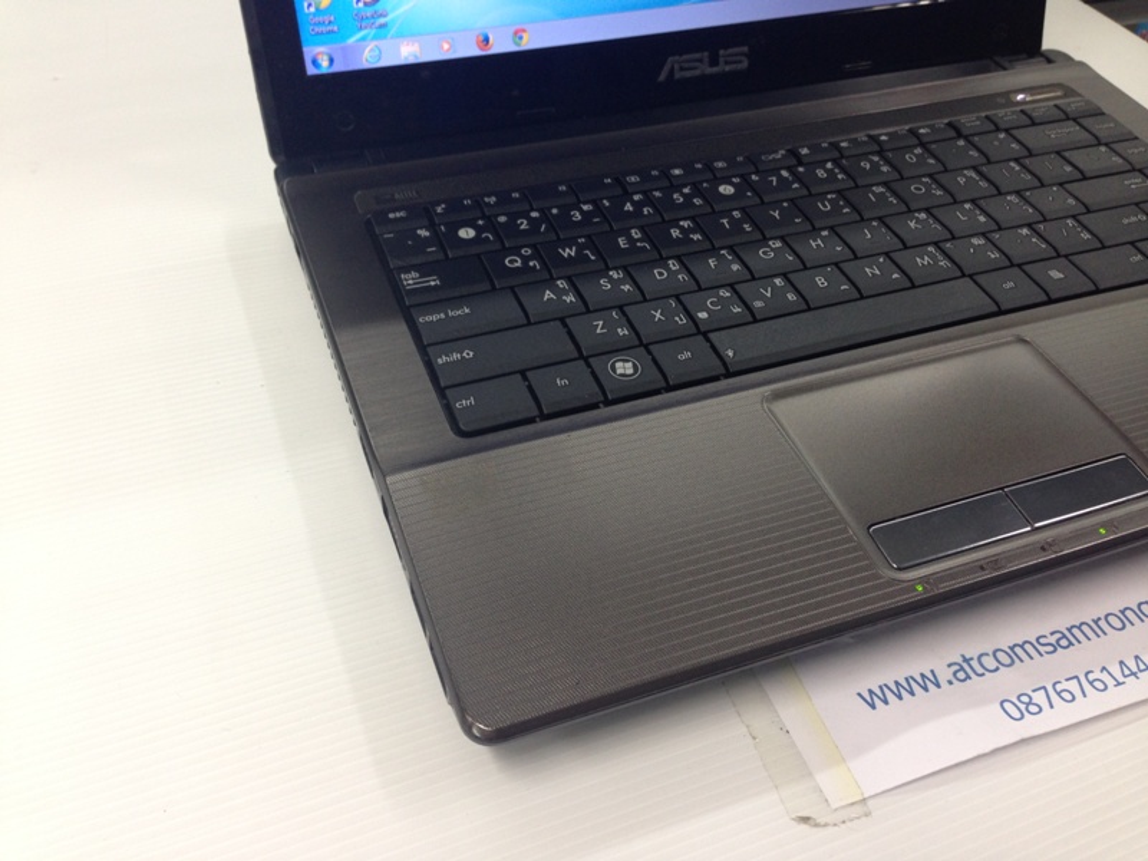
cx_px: 574
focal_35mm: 33
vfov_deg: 42.9
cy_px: 430
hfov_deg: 55.4
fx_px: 1094
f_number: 2.4
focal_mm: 4.12
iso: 80
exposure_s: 1/20
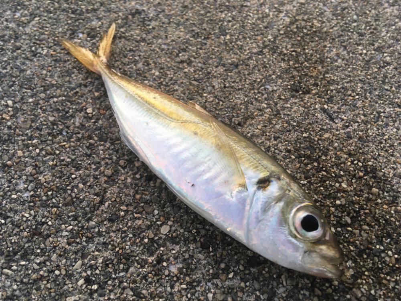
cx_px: 200
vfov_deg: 48.2
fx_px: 336
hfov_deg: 61.7
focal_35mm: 29
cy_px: 150
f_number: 2.2
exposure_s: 1/30
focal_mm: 4.15
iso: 50
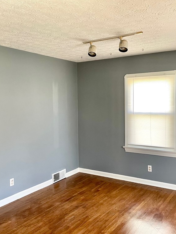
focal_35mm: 35
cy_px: 116
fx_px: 237
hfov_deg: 40.6
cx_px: 100
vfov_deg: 52.6
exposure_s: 1/71
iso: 125
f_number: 1.6
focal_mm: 4.2
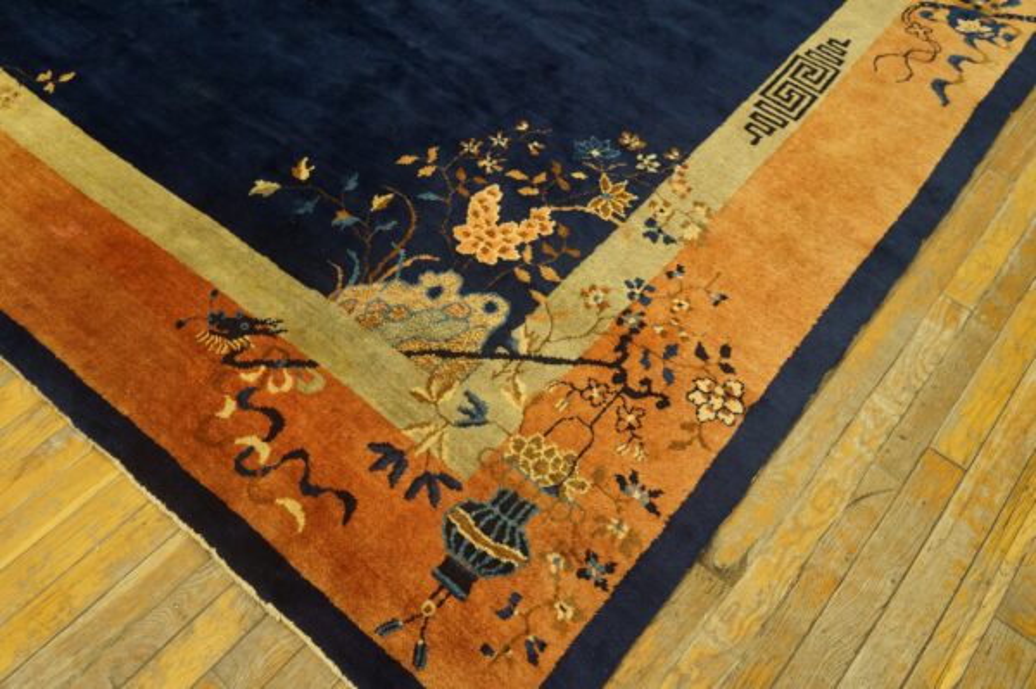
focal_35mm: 30
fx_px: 863
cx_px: 518
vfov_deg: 43.5
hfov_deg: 62.0
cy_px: 344
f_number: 4
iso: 1000
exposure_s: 1/60
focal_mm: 20
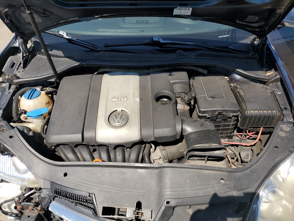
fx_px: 221
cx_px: 147
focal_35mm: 26
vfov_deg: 53.1
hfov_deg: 67.3
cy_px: 110
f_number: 1.5
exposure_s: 1/2500
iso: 50
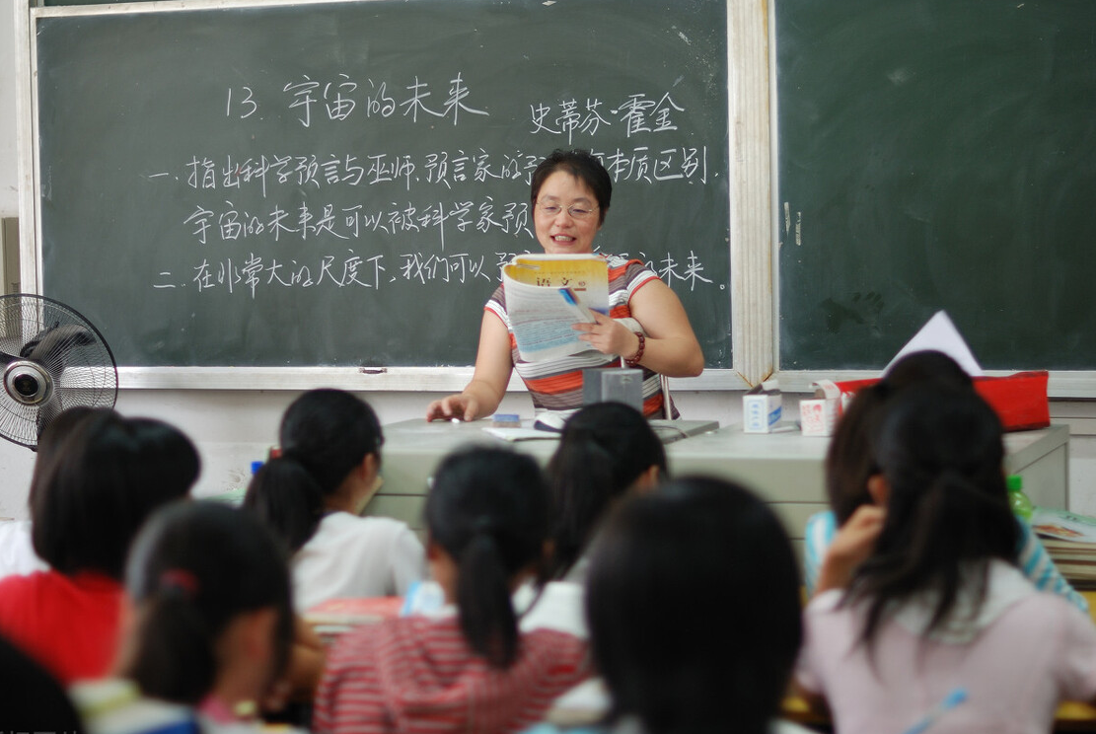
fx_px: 2469
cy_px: 368
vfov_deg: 16.9
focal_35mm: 81
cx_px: 567
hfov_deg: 25.0
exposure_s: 1/40
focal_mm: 50
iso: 100
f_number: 1.4
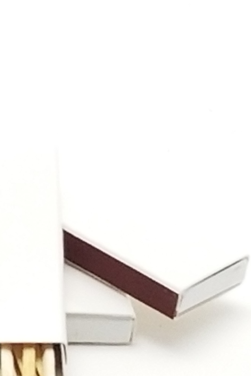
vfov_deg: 38.5
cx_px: -45
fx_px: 533
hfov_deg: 24.2
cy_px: 249
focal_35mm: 51
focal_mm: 4.25
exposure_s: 1/60
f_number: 1.7
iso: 80
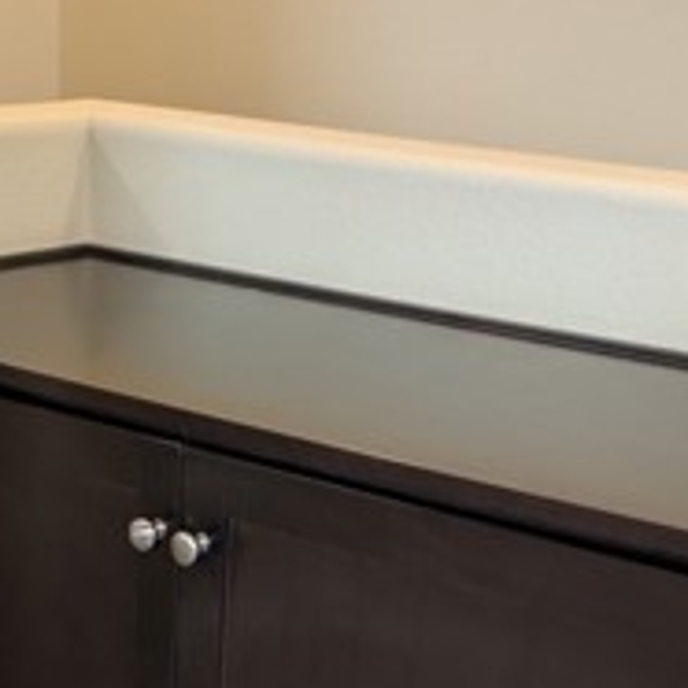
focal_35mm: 76
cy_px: 903
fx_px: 1709
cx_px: 165
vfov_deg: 20.7
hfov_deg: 22.5
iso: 443
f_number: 1.89
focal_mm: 5.43
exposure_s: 1/30
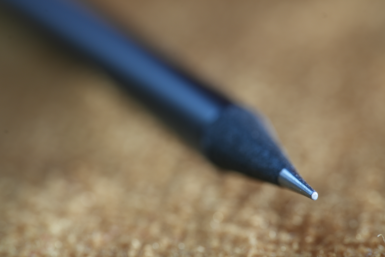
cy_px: 128
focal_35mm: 100
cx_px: 192
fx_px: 1069
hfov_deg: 20.4
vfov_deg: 13.7
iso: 320
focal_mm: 100
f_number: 5
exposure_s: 1/8
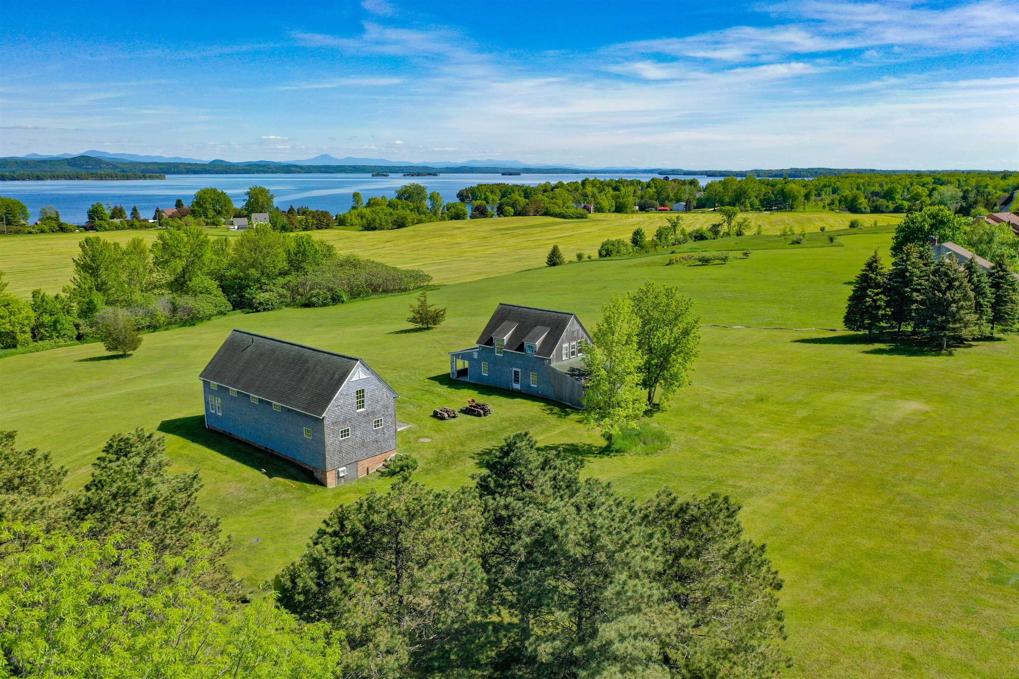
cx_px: 510
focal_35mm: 28
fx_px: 792
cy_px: 340
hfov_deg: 65.5
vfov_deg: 46.4
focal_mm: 10.26
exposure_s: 1/120
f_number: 3.5
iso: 100
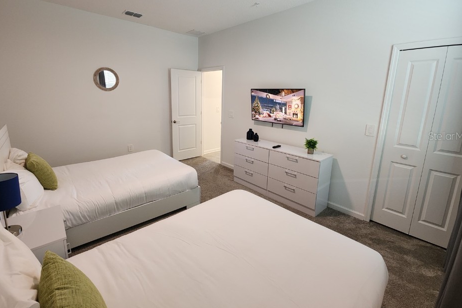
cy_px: 136
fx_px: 192
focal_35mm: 15
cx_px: 219
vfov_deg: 77.0
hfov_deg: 100.3
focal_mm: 2.2
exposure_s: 1/60
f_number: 2.2
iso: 320
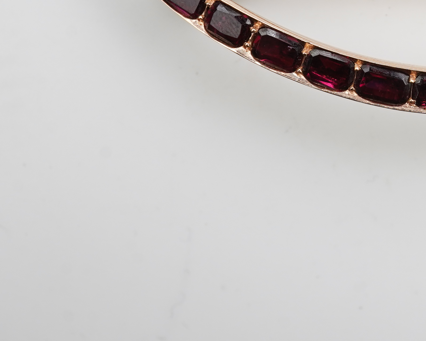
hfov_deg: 17.7
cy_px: 24
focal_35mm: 104
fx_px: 1311
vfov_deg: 14.6
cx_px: 492
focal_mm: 30
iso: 800
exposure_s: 1/100
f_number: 18
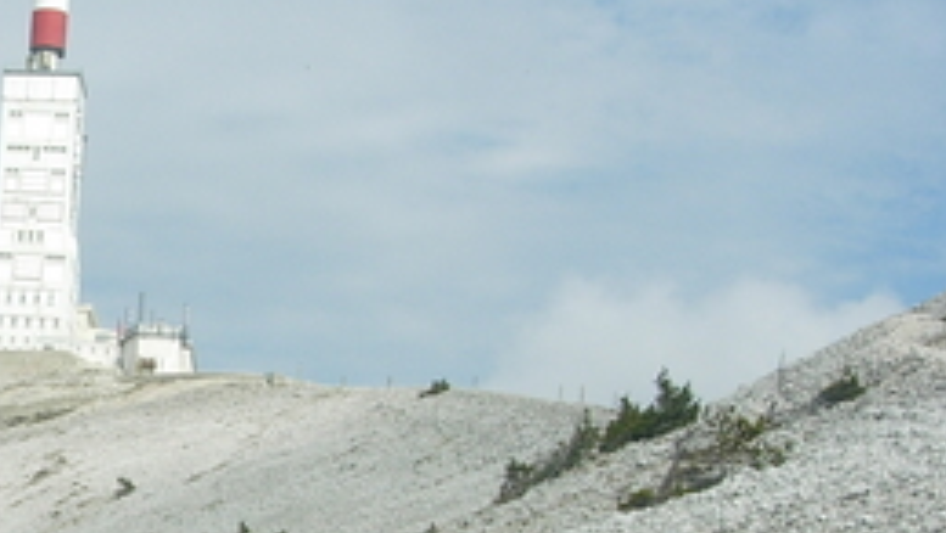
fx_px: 2409
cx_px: -84
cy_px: 456
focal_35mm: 96
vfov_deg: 12.6
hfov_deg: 21.2
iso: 64
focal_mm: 7.8
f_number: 4.8
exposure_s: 1/575
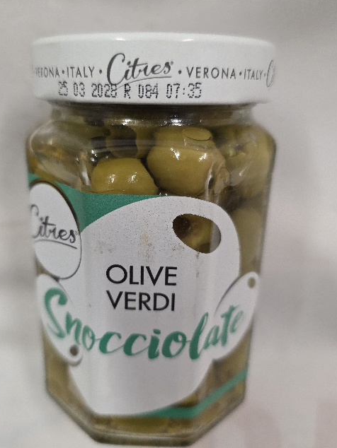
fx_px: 376
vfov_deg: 61.6
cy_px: 223
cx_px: 145
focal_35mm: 29
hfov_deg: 48.1
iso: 500
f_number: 1.7
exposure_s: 1/101
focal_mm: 6.3
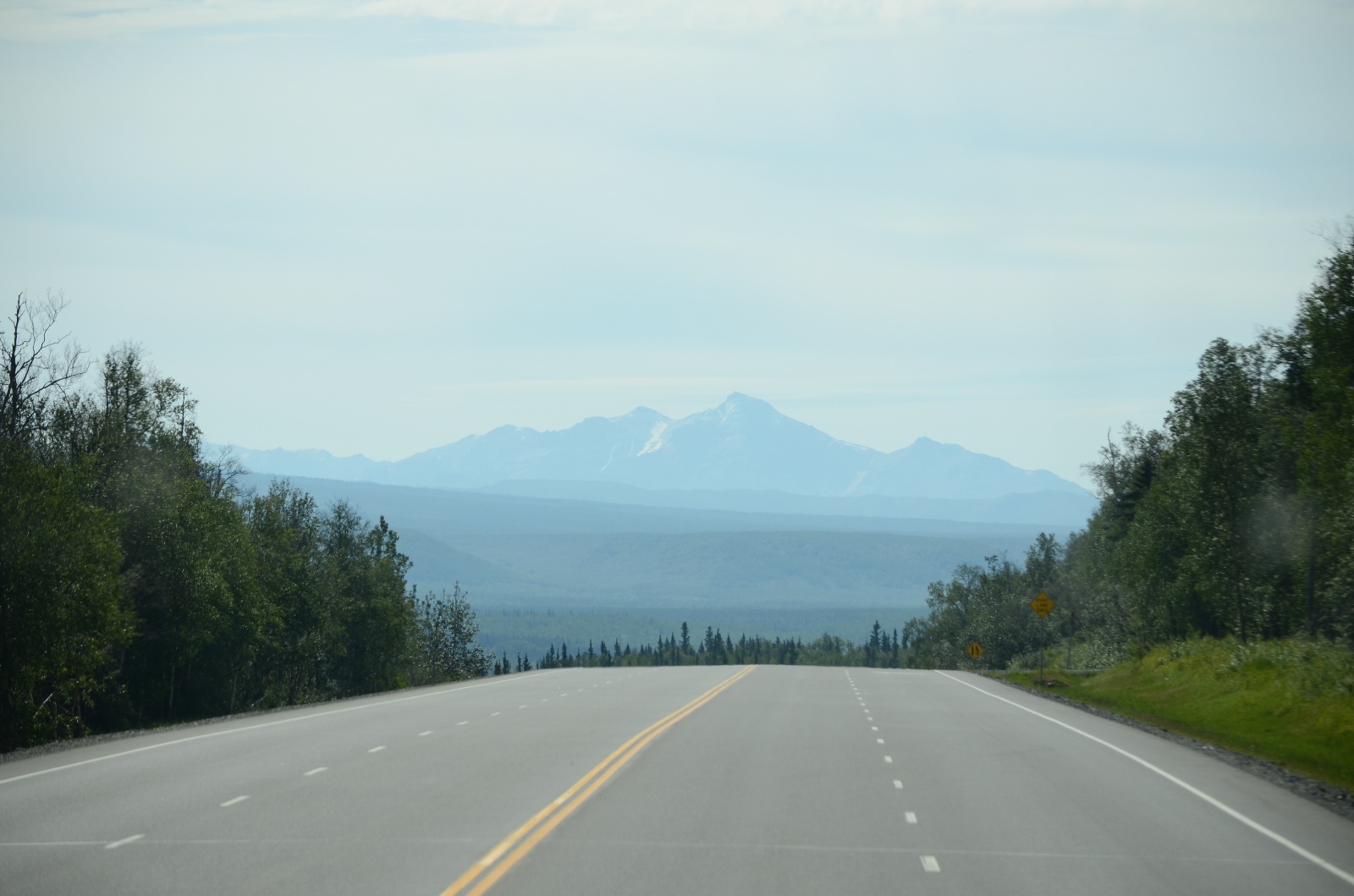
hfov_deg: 11.4
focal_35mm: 180
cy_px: 448
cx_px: 677
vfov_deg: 7.6
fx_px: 6755
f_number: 5
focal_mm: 120
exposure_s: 1/3200
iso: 320
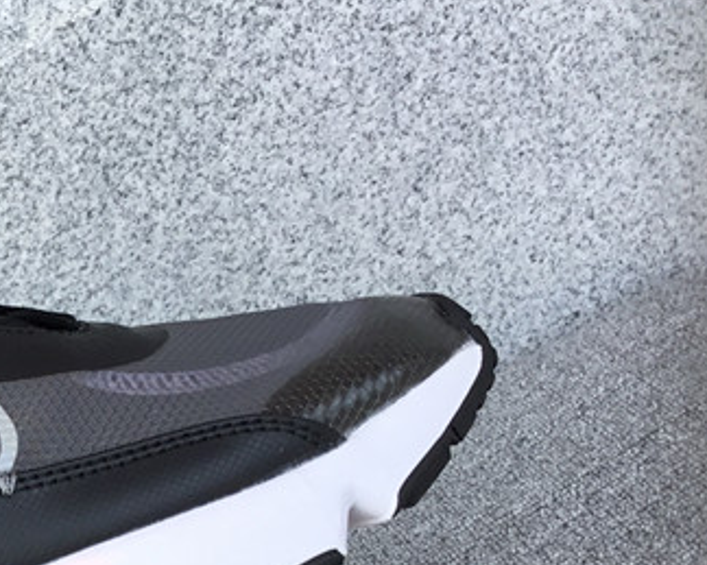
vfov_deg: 17.8
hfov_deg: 20.7
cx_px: -216
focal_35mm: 84
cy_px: 566
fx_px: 1757
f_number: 2.4
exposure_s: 1/319
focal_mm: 3.3
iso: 25
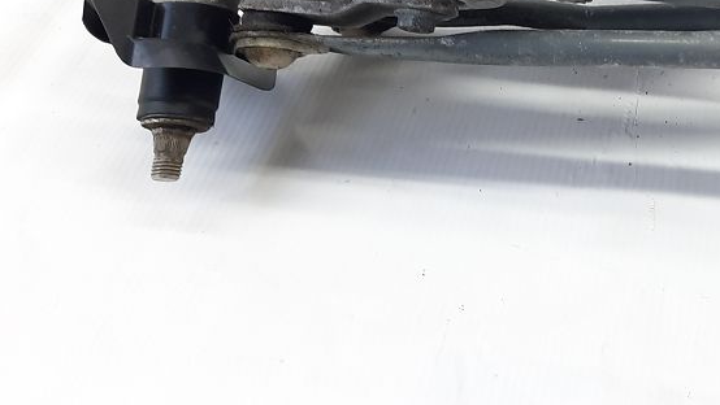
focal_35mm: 59
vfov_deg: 19.1
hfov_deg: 33.2
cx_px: 675
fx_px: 1127
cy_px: -99
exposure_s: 1/50
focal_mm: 4.6
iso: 80
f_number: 2
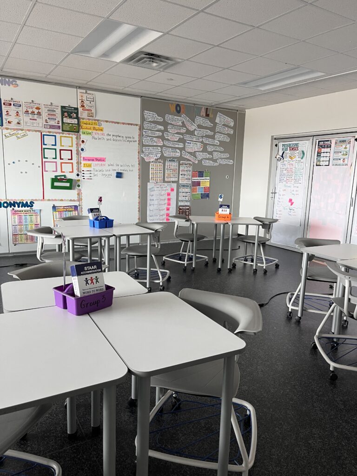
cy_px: 238
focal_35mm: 26
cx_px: 178
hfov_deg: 53.1
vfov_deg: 67.3
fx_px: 358
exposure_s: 1/68
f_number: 1.6
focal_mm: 5.1
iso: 125
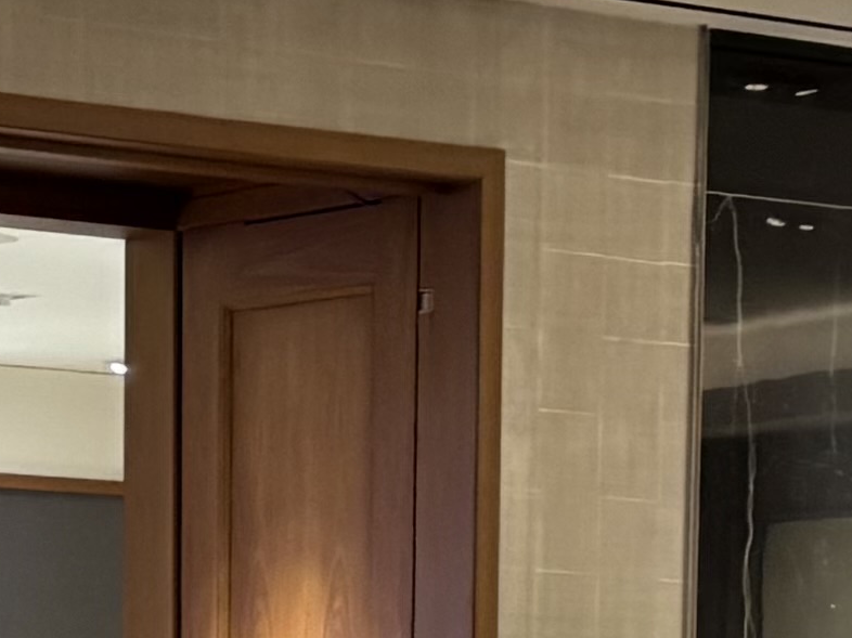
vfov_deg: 7.5
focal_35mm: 189
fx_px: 4650
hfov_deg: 10.5
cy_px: 1338
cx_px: 547
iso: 640
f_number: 1.6
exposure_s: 1/30
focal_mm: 5.96
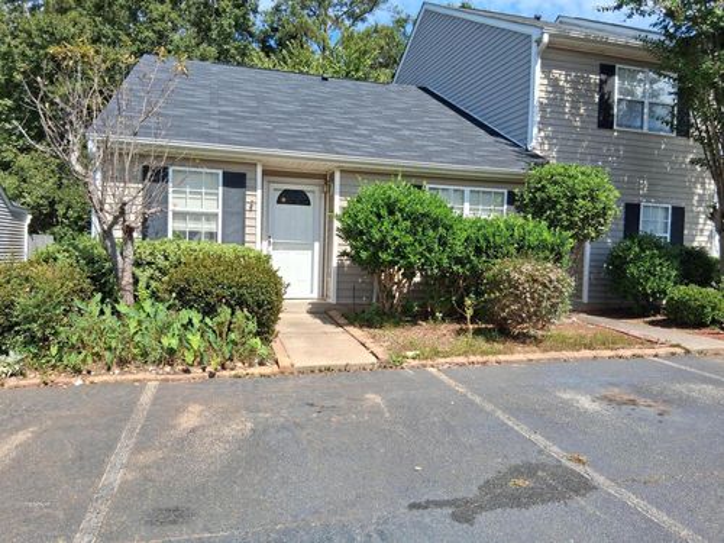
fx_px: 544
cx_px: 362
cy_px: 272
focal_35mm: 26
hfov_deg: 67.3
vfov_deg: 53.1
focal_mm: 3.98
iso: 25
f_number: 1.8
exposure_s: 1/445
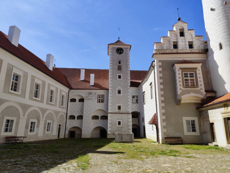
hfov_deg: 73.9
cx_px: 115
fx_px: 153
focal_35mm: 23
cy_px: 86
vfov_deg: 58.9
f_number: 1.65
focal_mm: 6.19
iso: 50
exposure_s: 1/1530
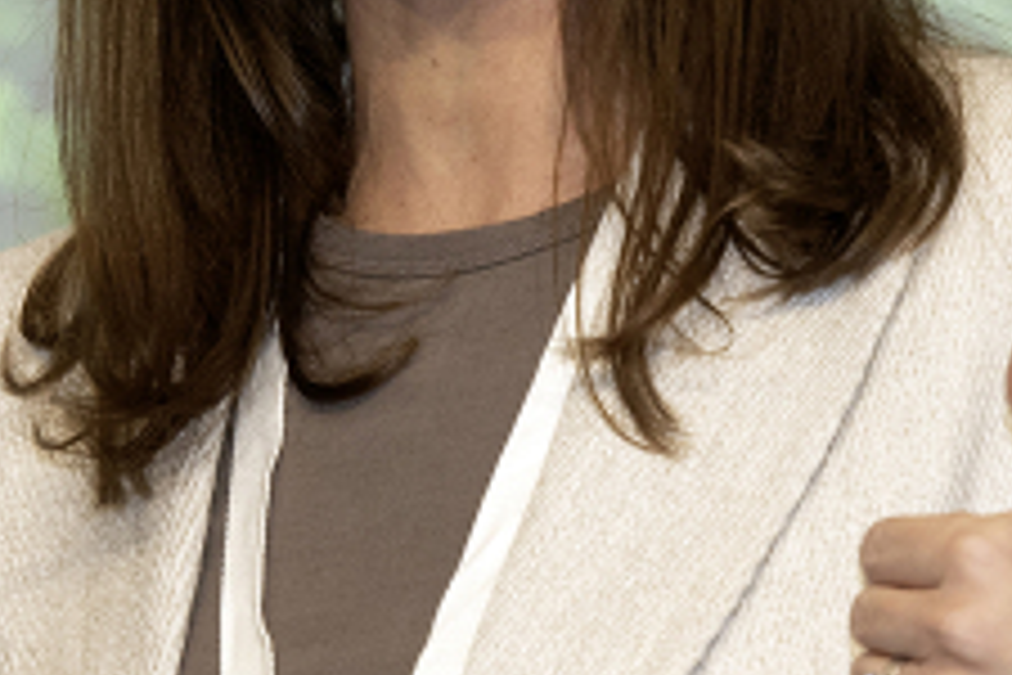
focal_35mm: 660
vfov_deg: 2.1
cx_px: 351
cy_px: 236
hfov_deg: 3.1
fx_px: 18552
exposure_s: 1/250
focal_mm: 165
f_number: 6.3
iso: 1000
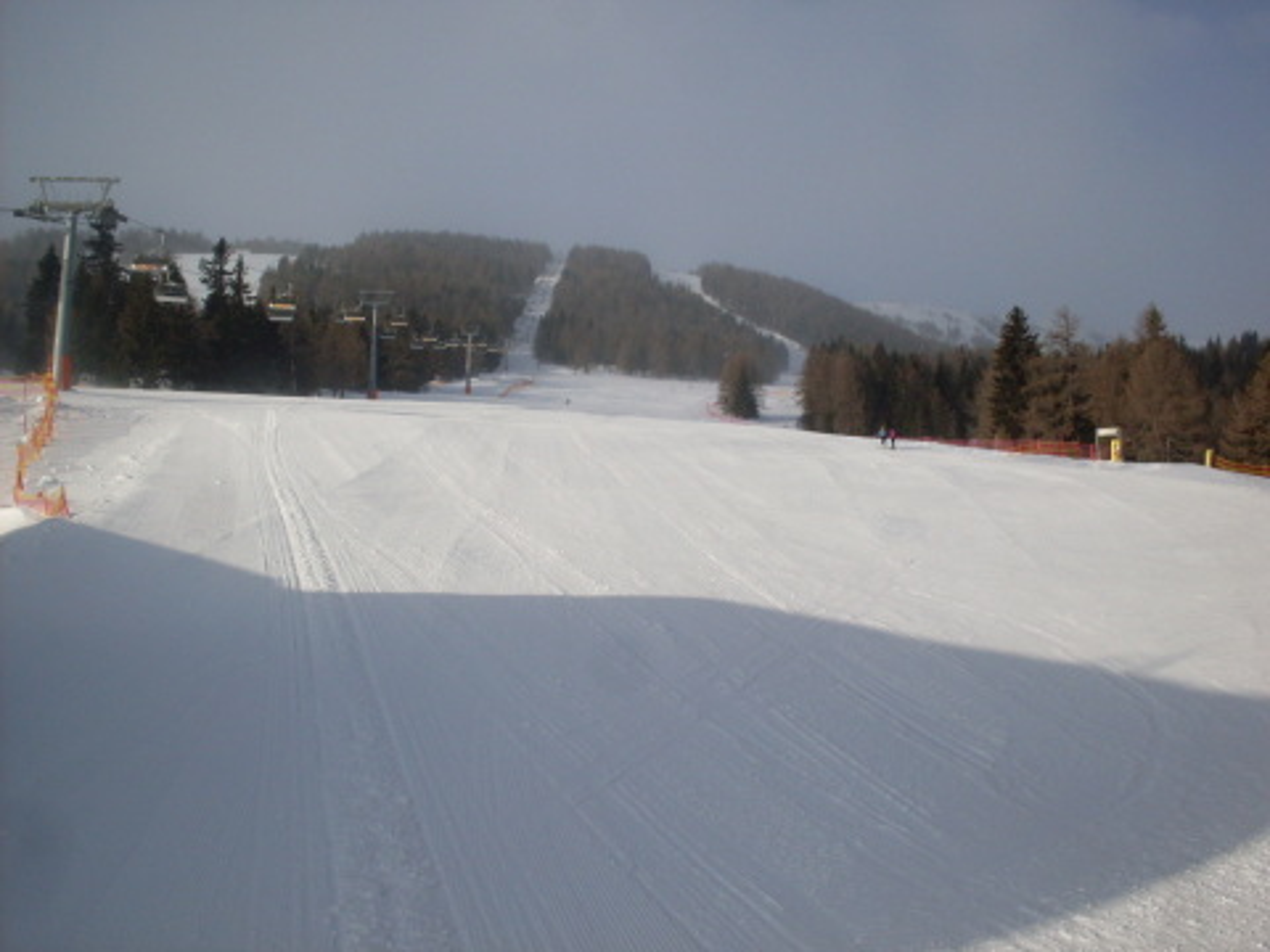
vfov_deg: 37.7
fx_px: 1394
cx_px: 635
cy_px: 476
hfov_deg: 49.0
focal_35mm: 38
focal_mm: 6.3
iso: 80
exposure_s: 1/350
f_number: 8.4
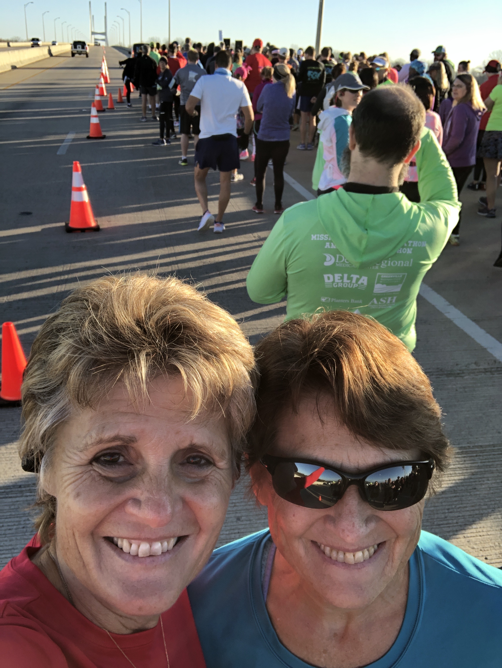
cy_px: 334
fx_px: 618
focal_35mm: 32
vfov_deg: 56.8
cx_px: 251
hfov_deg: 44.2
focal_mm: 2.87
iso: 20
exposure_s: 1/144
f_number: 2.2
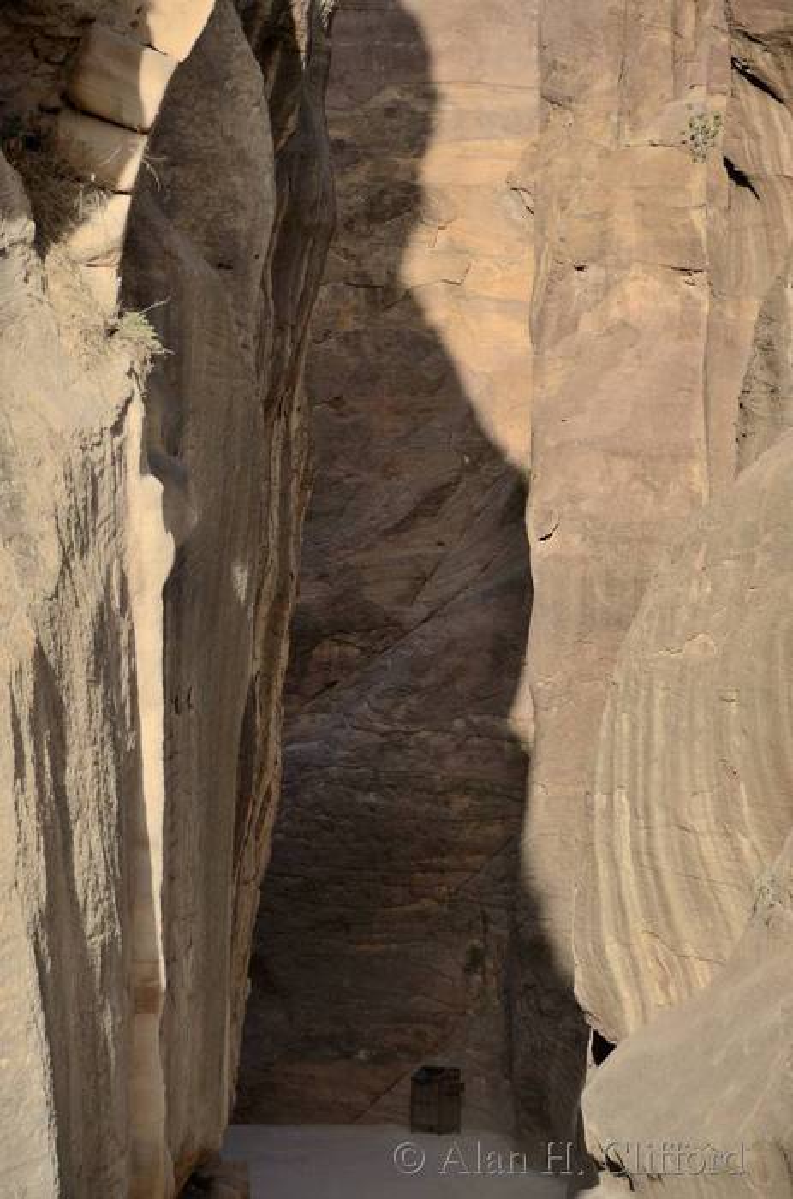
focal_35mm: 225
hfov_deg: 6.1
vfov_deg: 9.2
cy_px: 600
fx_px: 7475
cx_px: 396
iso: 100
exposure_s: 1/400
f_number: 5.6
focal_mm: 150
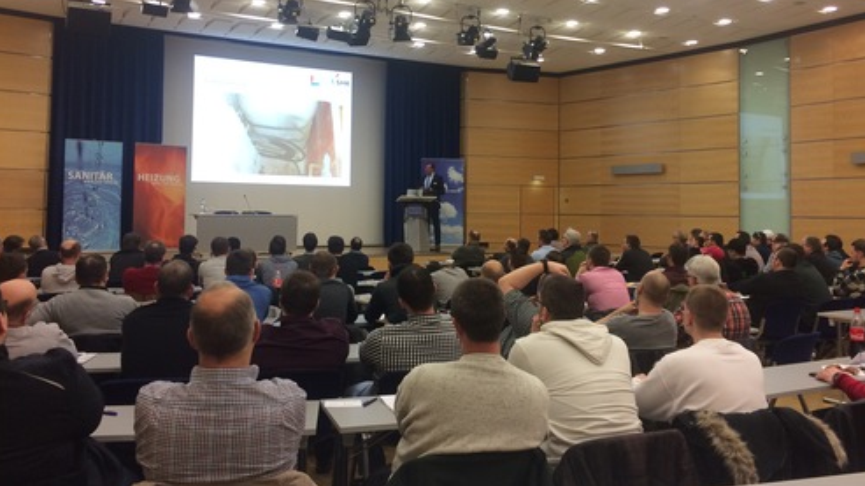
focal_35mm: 34
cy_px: 179
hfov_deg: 58.0
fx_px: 780
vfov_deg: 34.4
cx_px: 462
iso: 125
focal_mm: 4.15
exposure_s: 1/33
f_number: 2.2
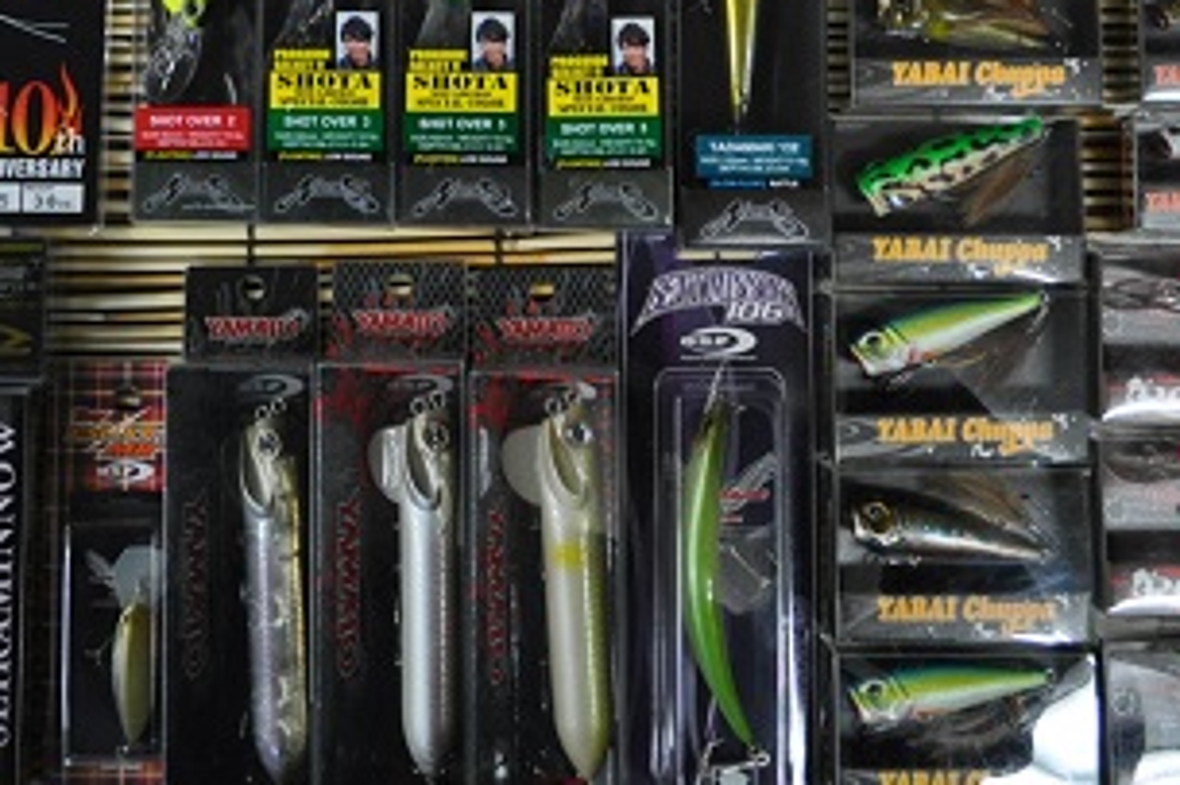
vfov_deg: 22.9
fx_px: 1867
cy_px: 27
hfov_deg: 35.1
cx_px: 561
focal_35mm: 57
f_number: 4
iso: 800
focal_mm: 18
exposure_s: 1/60
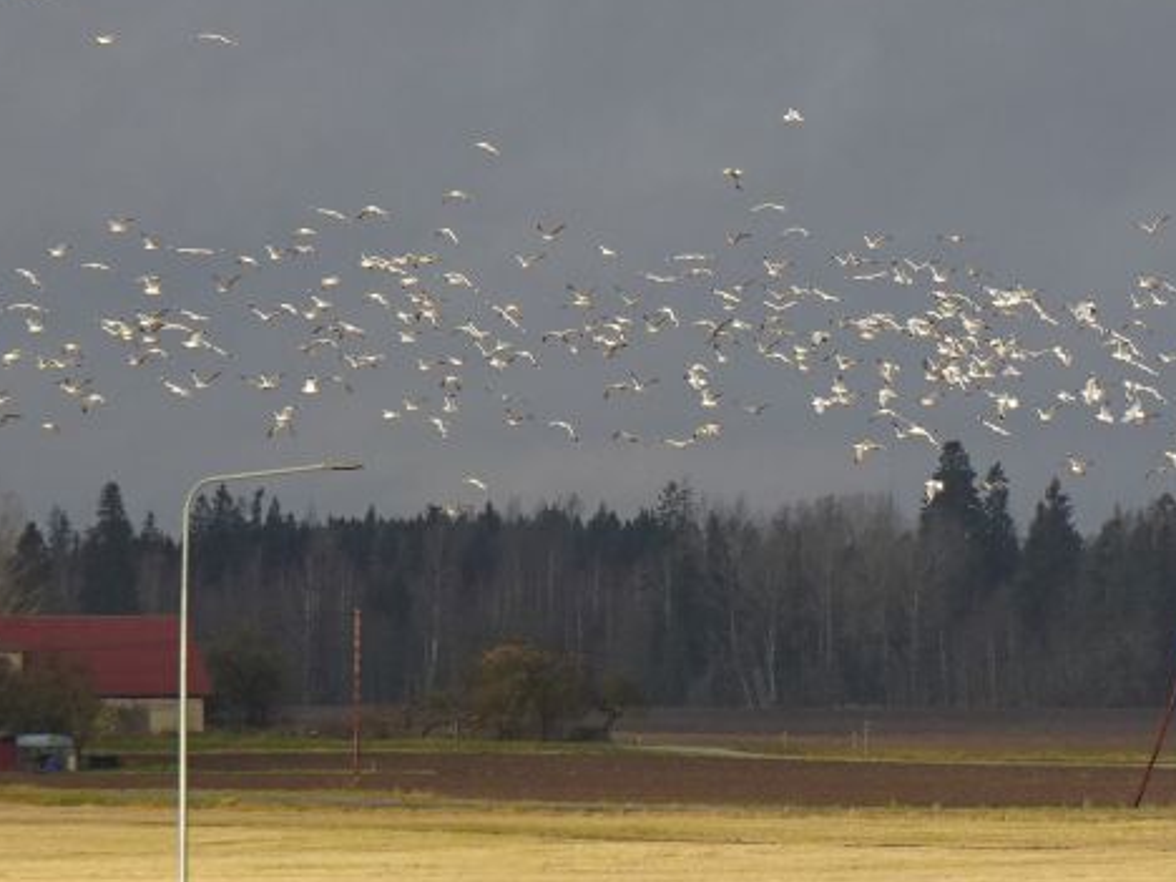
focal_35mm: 453
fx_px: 15390
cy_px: 467
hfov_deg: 4.4
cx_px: 1176
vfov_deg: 3.3
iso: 100
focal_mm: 34.21
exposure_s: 1/250
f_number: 6.3
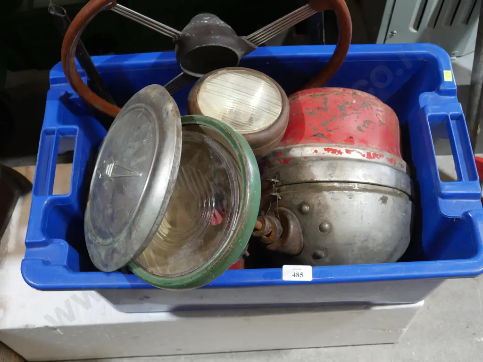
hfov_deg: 41.2
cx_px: 242
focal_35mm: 46
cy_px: 181
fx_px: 642
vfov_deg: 31.5
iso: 800
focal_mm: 23
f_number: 5.1
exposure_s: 1/60
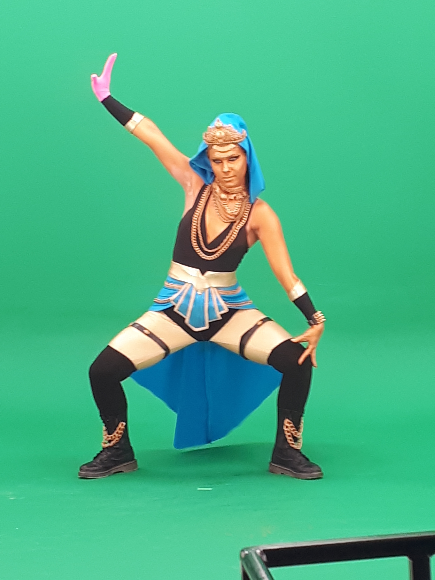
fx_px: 452
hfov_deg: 51.4
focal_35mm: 27
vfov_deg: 65.3
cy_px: 290
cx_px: 218
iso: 50
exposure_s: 1/50
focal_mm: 3.6
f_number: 1.9
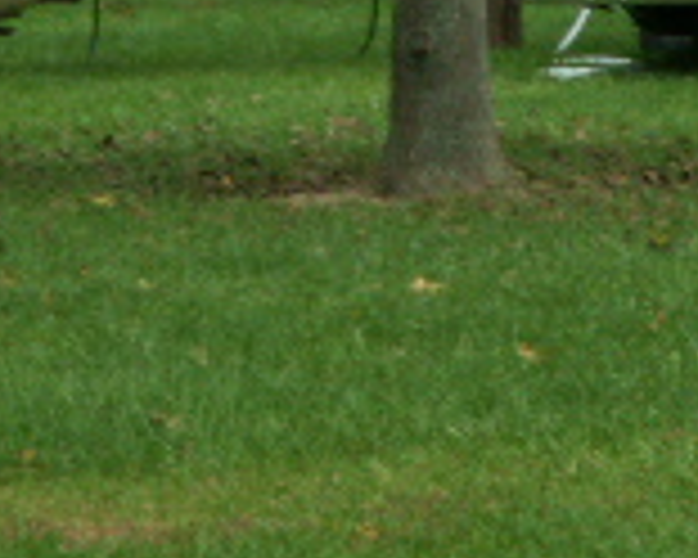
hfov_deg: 3.4
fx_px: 11651
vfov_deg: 2.7
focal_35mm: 564
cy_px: -288
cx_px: 207
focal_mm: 22.95
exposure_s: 1/60
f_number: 7.1
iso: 50
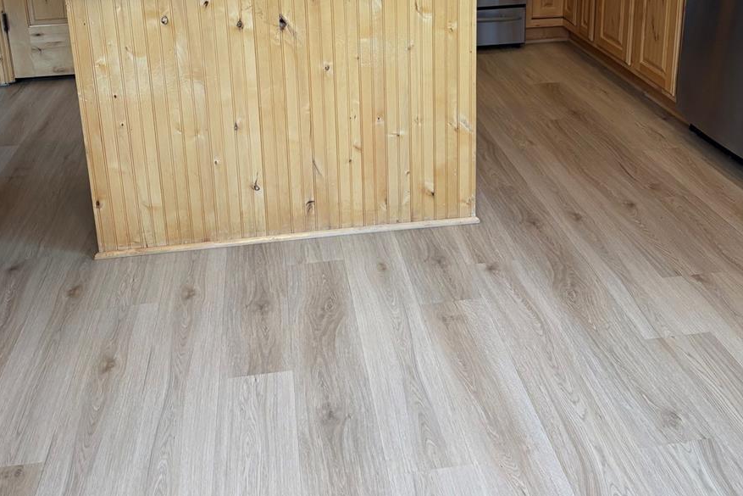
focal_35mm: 37
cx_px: 365
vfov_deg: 33.4
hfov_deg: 51.9
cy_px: 20
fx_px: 764
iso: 125
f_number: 1.6
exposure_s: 1/126
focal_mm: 5.96
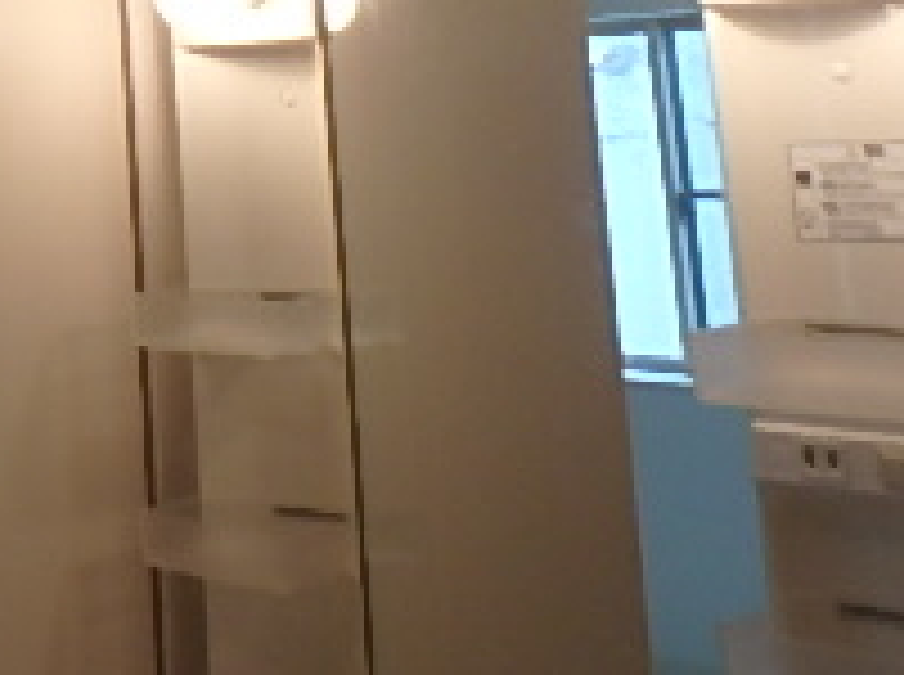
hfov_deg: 24.4
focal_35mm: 67
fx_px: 1747
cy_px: -180
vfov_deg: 20.2
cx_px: -346
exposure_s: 1/100
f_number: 3.5
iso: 125
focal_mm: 3.7
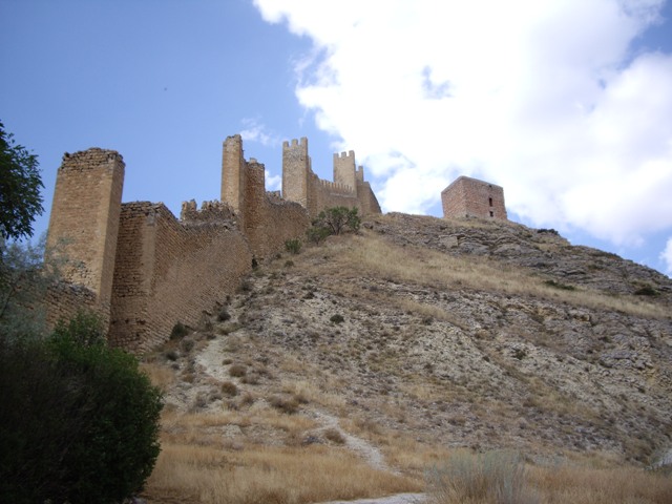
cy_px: 252
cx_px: 336
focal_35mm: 38
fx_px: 738
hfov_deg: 49.0
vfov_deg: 37.7
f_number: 2.8
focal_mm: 7.9
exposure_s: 1/500
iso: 64
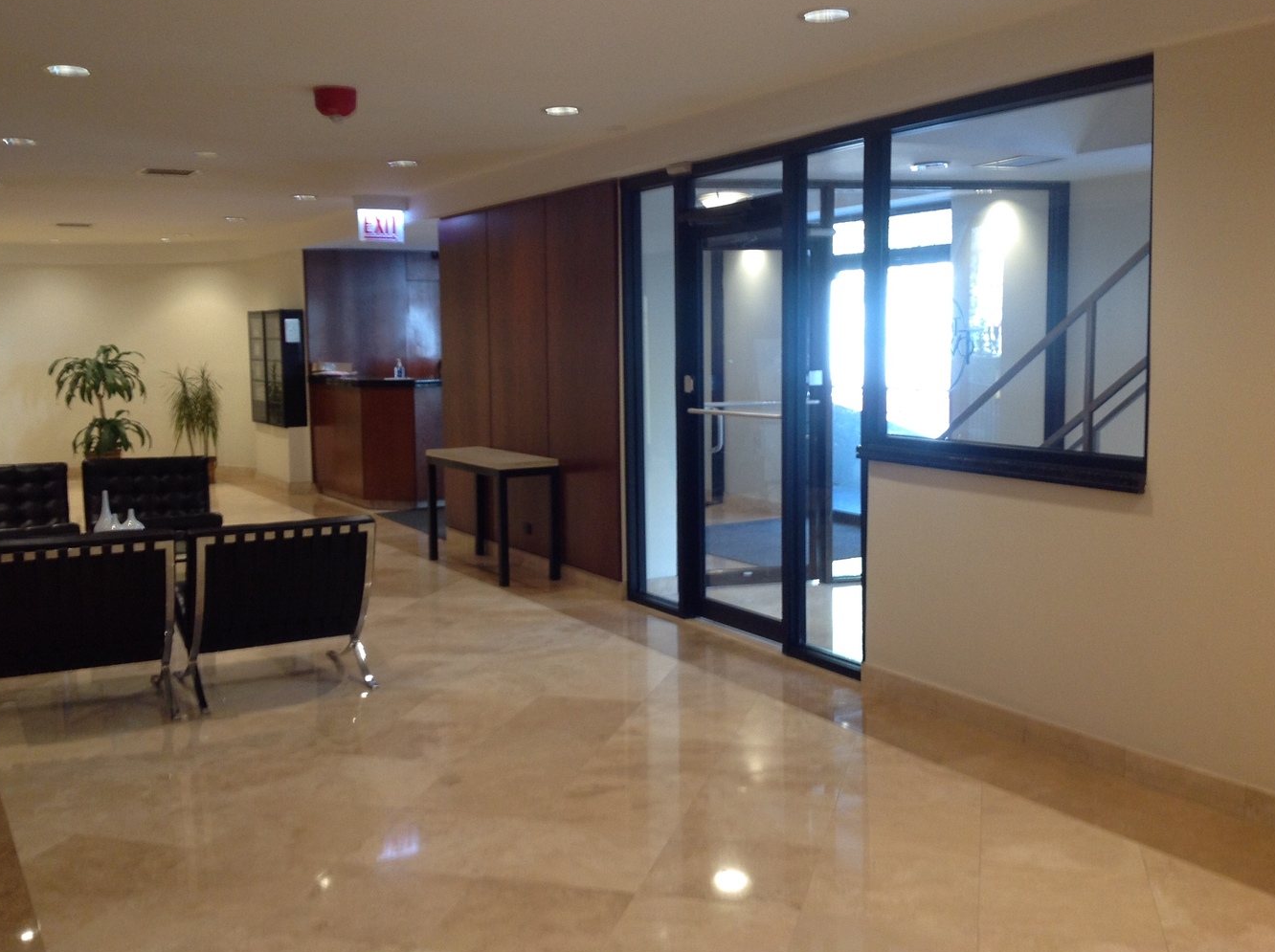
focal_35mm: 38
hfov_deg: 49.0
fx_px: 1398
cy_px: 456
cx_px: 603
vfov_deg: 37.6
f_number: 2.4
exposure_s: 1/15
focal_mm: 4.28
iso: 100
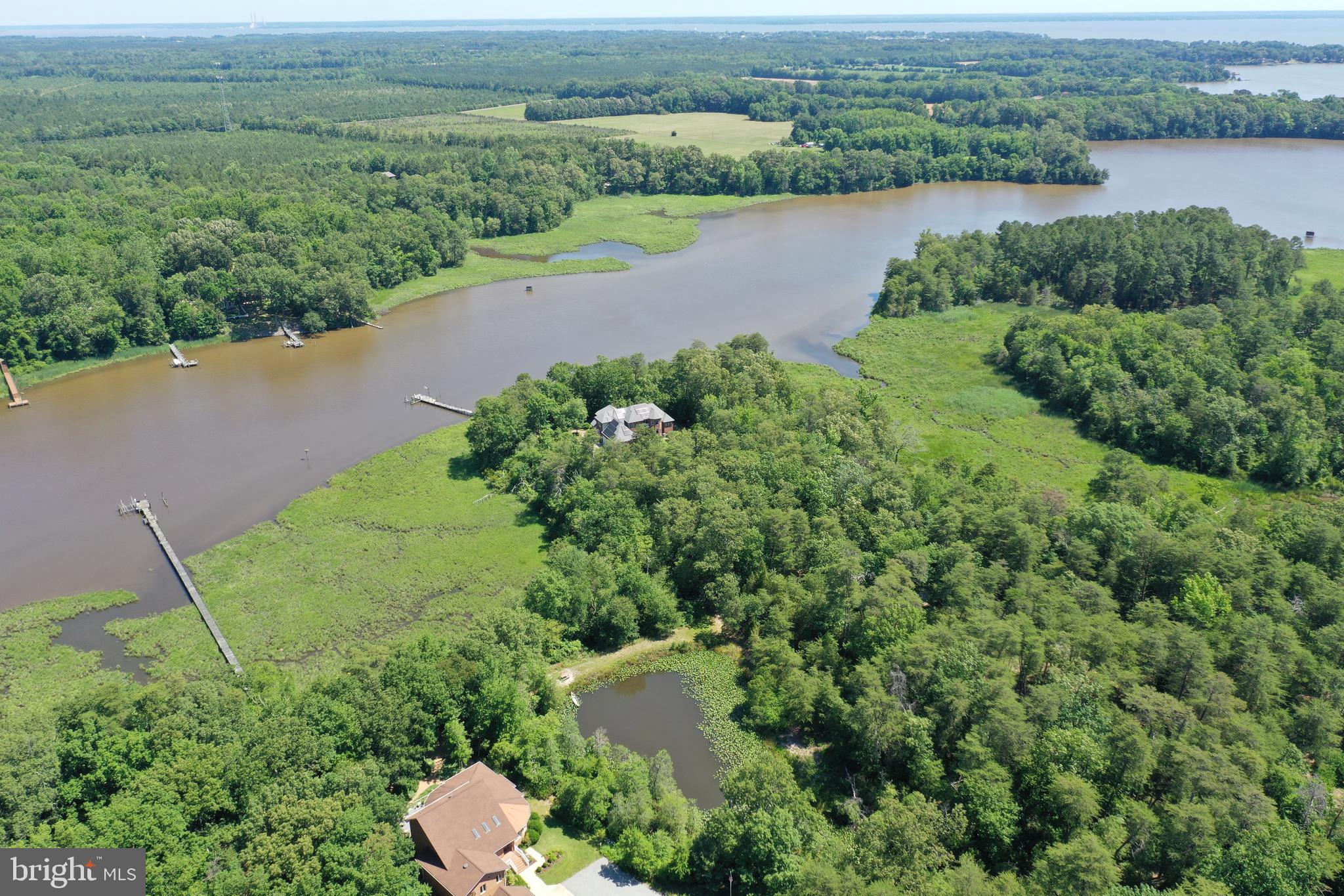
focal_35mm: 28
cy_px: 448
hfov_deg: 65.5
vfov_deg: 46.4
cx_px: 672
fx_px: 1045
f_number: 5
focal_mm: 10.26
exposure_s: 1/240
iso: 100
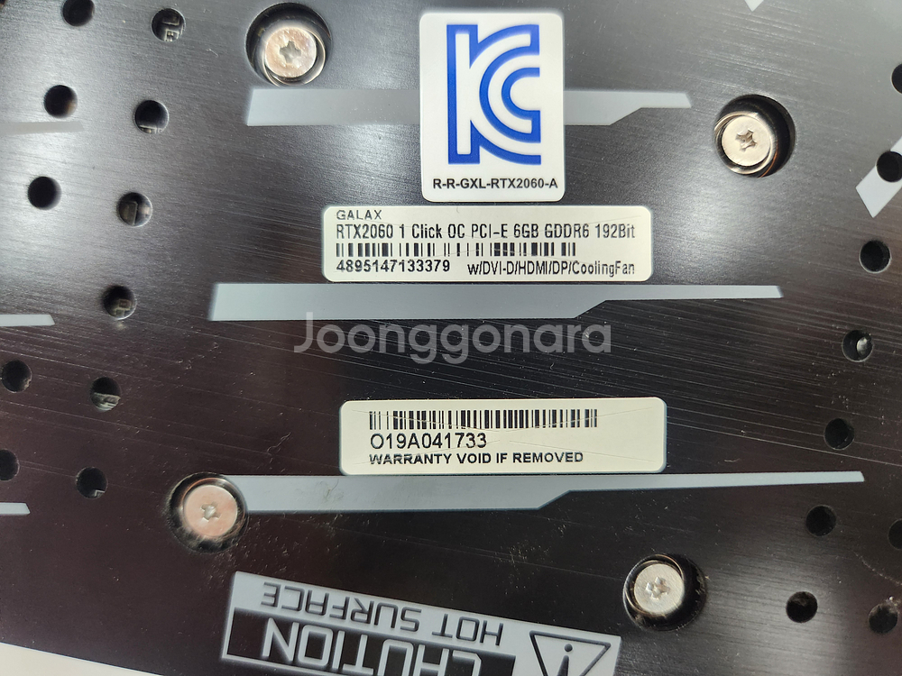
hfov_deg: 73.9
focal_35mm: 23
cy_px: 338
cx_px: 451
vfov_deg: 58.9
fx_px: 599
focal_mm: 5.4
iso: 400
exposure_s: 1/120
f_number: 1.8
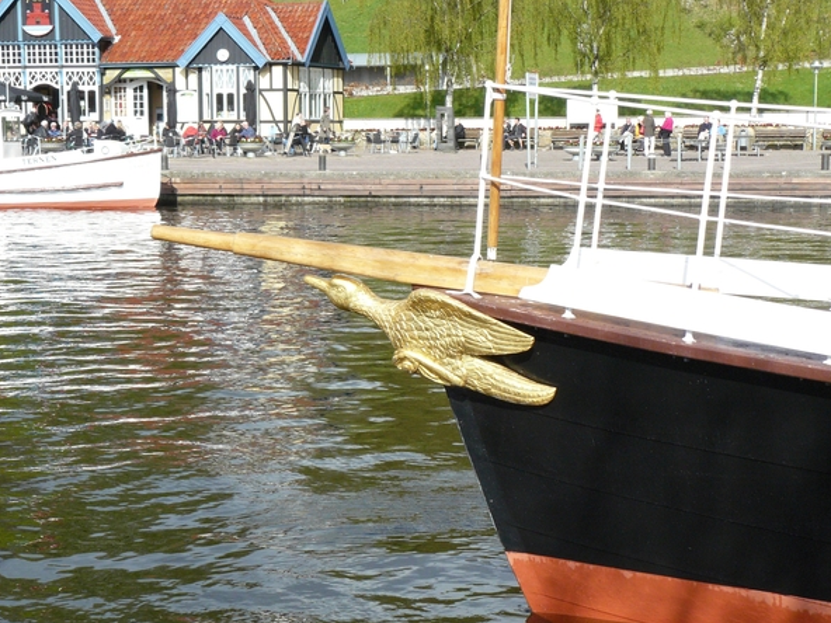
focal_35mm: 71
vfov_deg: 20.7
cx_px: 414
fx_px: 1704
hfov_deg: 27.4
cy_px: 313
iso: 200
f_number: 5.6
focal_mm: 11.6
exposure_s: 1/500
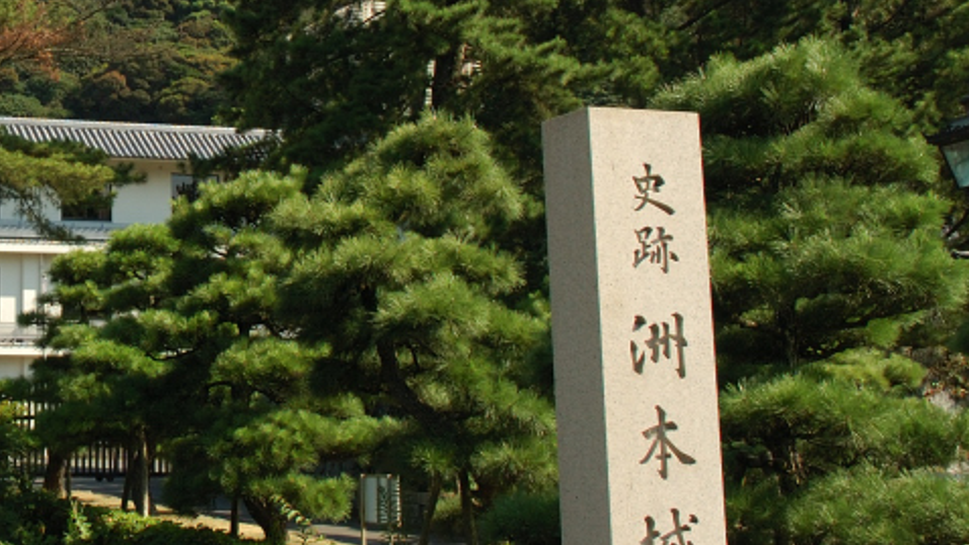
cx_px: -16
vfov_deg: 16.2
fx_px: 1902
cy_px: 116
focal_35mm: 74
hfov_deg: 26.9
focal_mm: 22
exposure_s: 1/200
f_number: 10
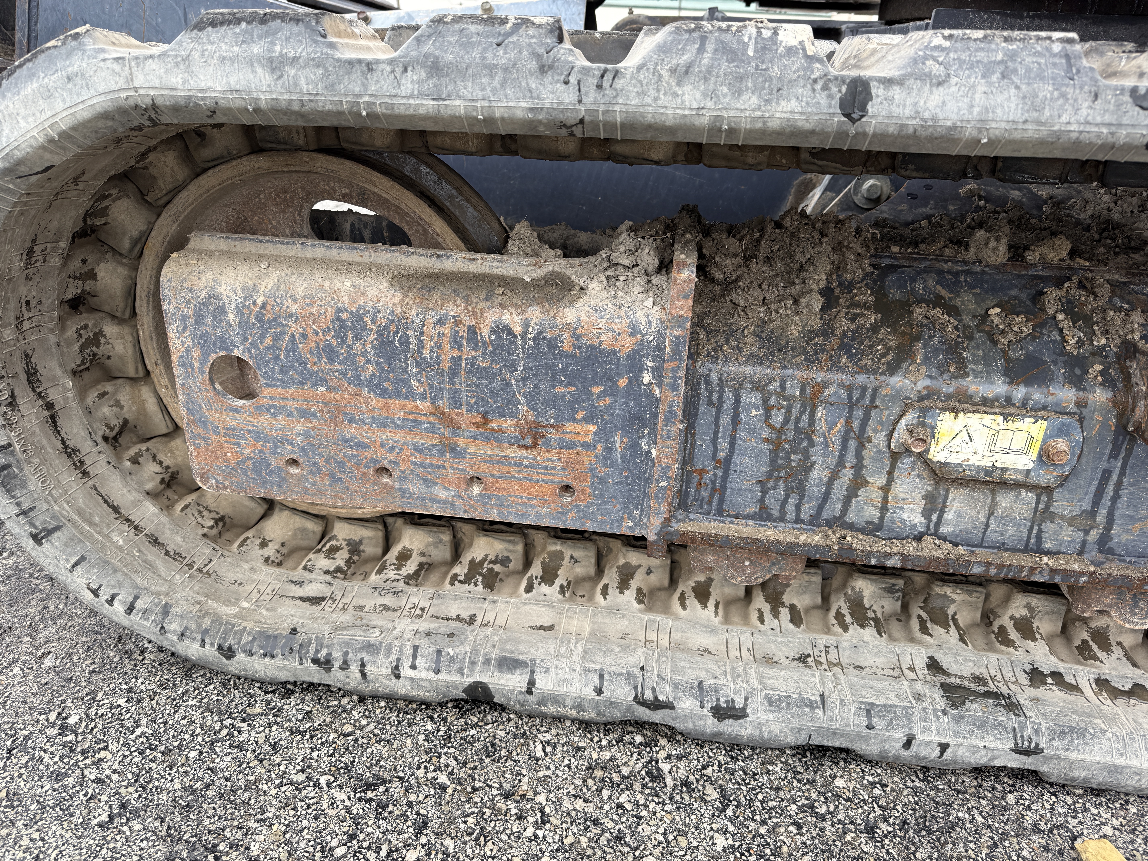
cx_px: 574
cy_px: 430
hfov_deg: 71.6
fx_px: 796
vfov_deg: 56.8
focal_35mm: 24
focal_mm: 6.76
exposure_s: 1/169
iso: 64
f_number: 1.78
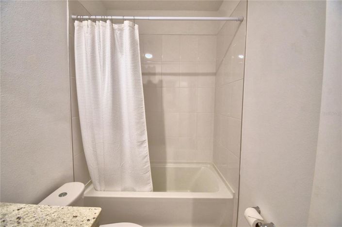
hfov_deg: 100.4
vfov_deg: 77.2
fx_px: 142
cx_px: 171
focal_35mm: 15
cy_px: 114
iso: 400
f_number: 4.5
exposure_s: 1/60
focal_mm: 10
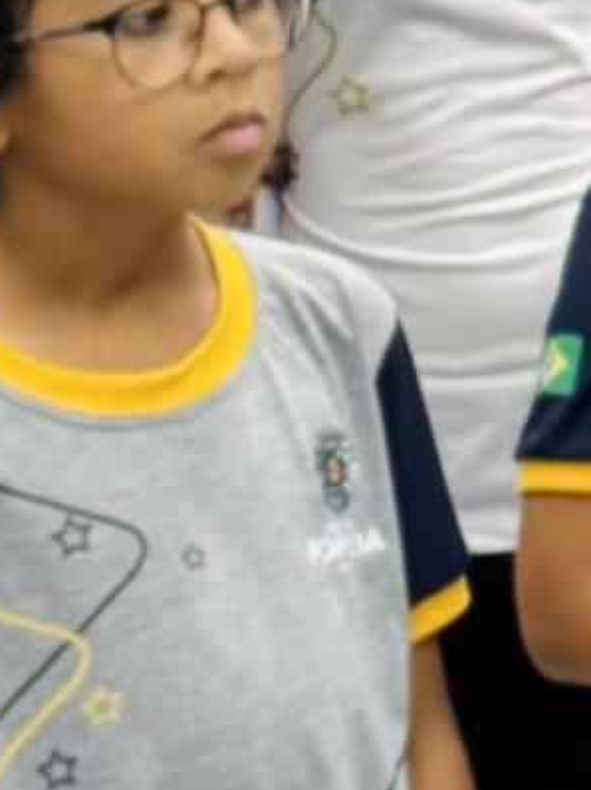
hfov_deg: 4.6
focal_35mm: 309
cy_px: -466
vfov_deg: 6.3
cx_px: 1781
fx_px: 7042
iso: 200
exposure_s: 1/60
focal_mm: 6.76
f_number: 1.78
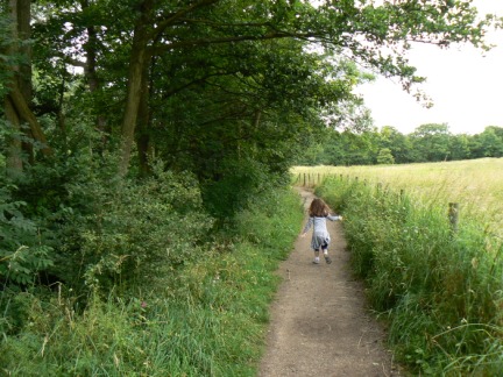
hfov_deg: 51.4
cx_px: 252
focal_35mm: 36
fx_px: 523
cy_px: 188
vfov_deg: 39.7
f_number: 4
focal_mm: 6
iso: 80
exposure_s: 1/80
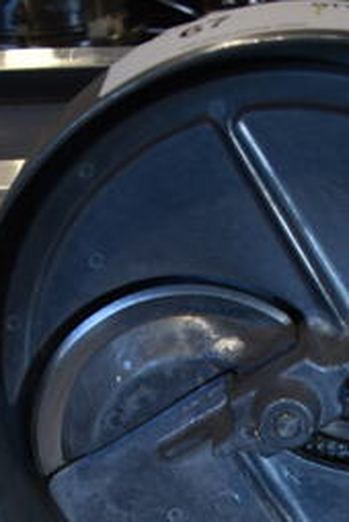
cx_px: 257
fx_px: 1407
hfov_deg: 14.1
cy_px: 835
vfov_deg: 18.1
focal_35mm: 97
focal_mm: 18
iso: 100
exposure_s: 1/30
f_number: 3.5
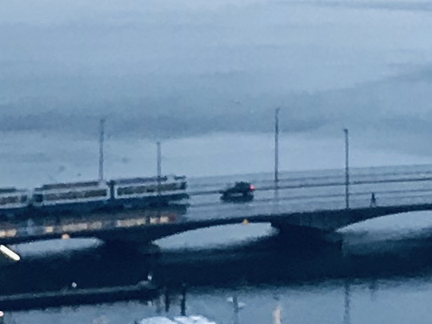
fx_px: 2608
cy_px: -171
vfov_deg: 7.0
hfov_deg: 9.4
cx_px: 496
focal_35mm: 209
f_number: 1.8
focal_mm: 3.99
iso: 32
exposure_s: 1/33
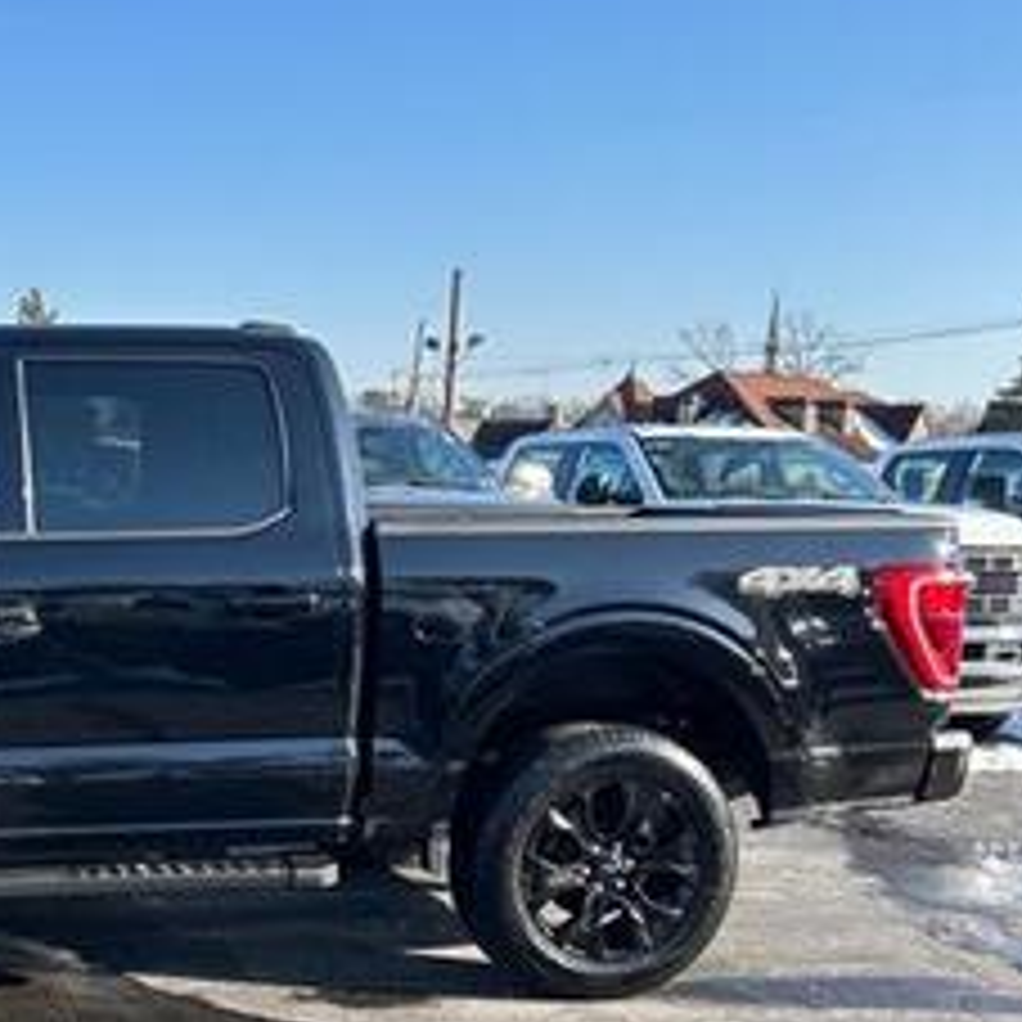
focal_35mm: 51
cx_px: 27
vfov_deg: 33.0
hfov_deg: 31.2
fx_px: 1704
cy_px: 707
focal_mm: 5.7
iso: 50
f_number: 1.5
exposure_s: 1/1901
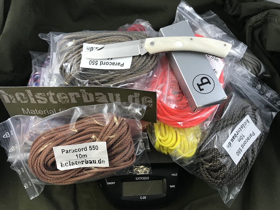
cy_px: 105
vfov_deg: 49.7
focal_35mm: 28
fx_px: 226
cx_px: 140
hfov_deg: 63.4
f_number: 1.8
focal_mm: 3.99
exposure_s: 1/20
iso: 32
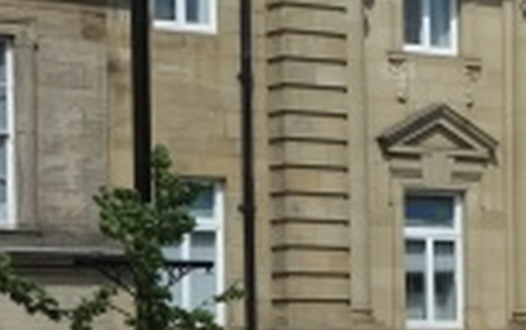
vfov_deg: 7.0
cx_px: 1169
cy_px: 428
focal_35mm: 186
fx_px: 2669
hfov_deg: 10.1
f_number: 9
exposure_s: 1/350
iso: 200
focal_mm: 23
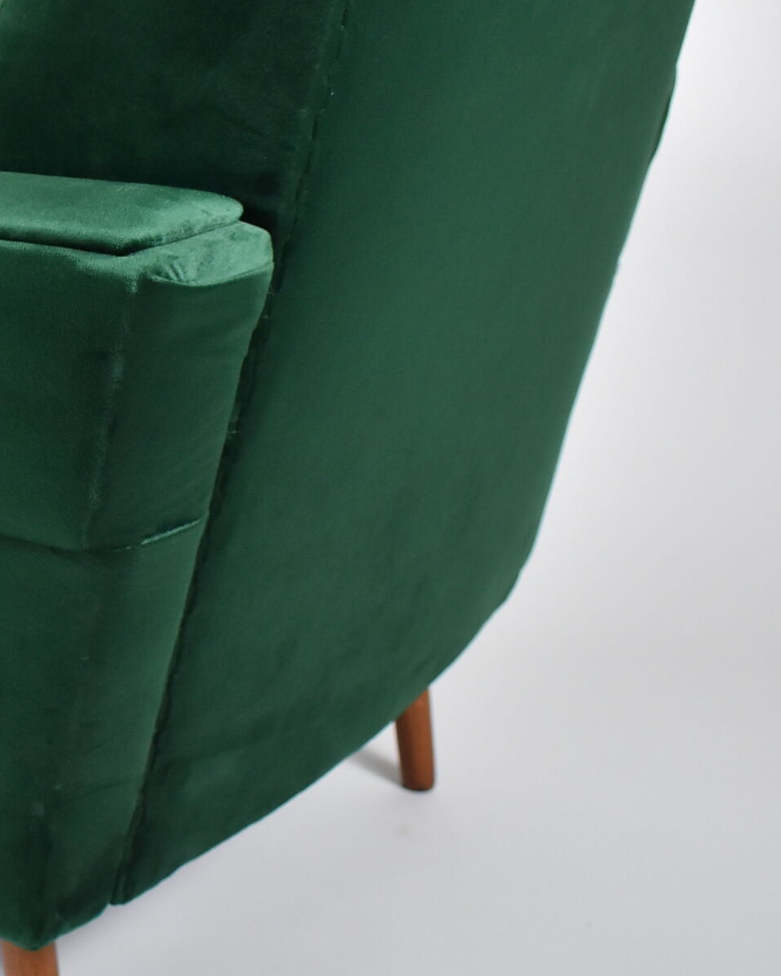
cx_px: -132
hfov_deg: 19.6
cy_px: 402
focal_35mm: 74
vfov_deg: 25.6
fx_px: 2142
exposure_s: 1/125
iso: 800
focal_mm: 21
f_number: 4
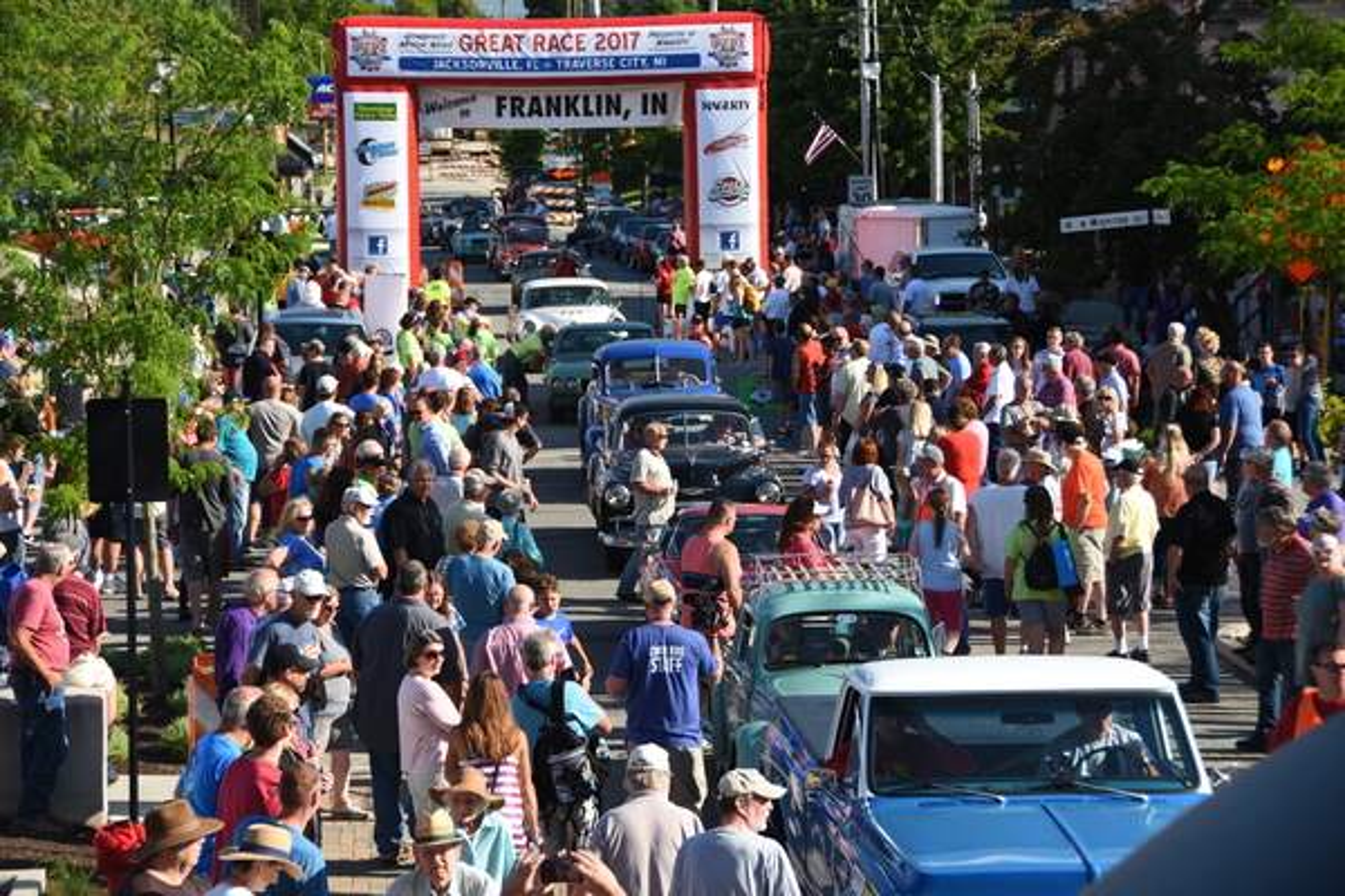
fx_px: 3923
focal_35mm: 105
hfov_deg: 19.5
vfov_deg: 13.0
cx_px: 672
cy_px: 448
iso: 100
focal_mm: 70
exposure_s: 1/160
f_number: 5
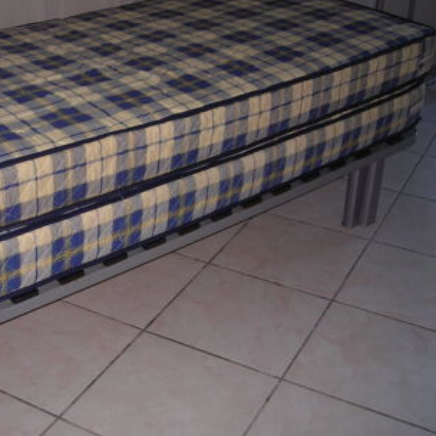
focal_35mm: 53
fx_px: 755
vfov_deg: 32.2
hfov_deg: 31.5
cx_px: 100
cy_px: 209
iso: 50
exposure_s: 1/60.1
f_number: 3.2
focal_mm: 6.3
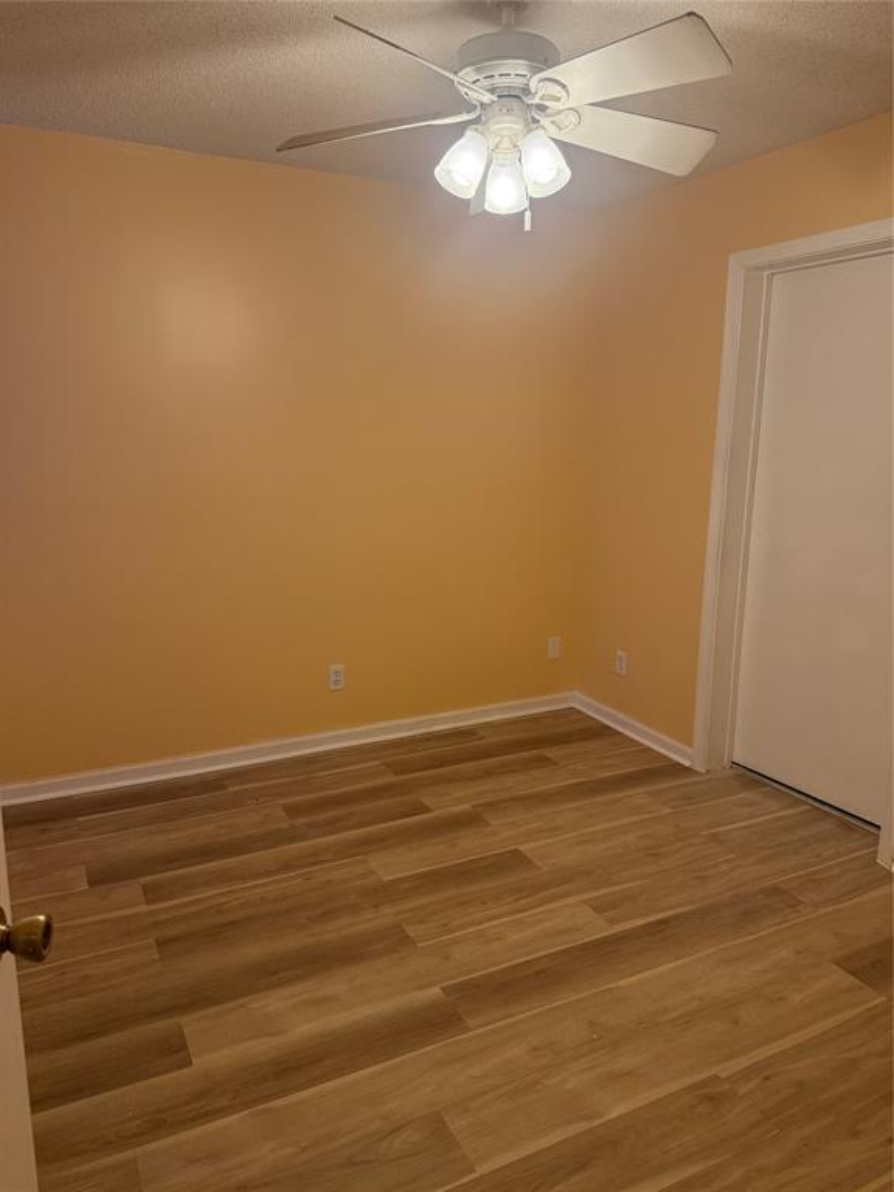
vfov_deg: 71.6
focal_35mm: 24
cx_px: 447
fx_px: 826
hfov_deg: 56.8
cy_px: 596
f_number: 1.78
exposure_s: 1/154
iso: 200
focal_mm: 6.76
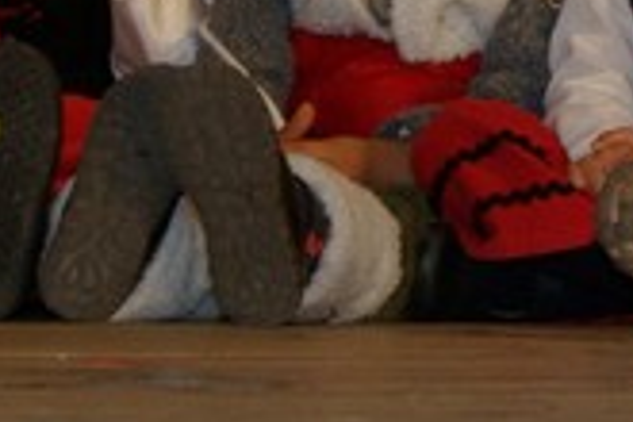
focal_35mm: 372
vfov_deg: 3.7
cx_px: 1734
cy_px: -305
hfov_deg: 5.3
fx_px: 6540
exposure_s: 1/60
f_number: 5.6
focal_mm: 40
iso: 400
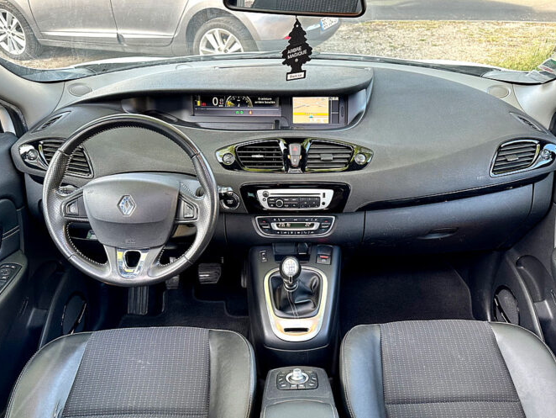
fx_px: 466
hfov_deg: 61.5
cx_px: 304
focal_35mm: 29
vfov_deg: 48.1
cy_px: 239
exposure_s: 1/97
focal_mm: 6.86
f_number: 1.78
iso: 250
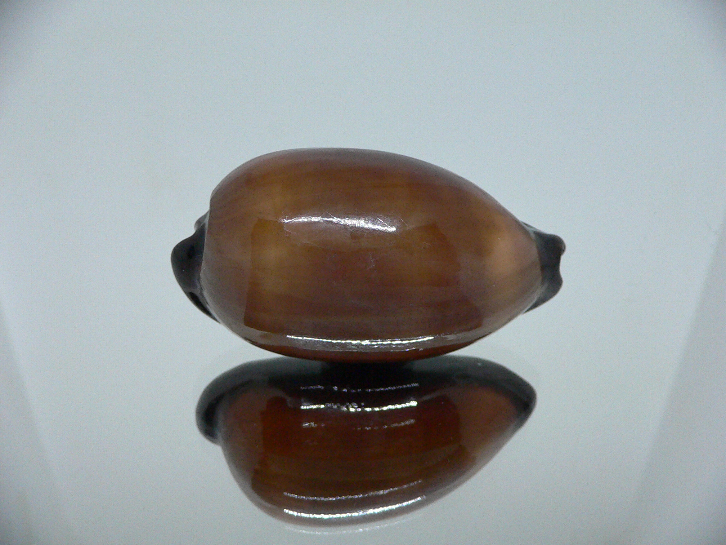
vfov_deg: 40.7
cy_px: 272
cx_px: 363
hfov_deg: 52.6
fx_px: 734
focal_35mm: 35
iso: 200
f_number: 2.8
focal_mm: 4.6
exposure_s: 1/50
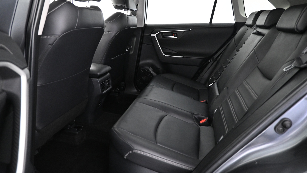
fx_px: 212
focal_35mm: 26
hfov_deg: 71.9
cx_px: 151
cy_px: 70
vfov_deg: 44.2
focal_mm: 16
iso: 1600
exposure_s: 1/10
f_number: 3.5
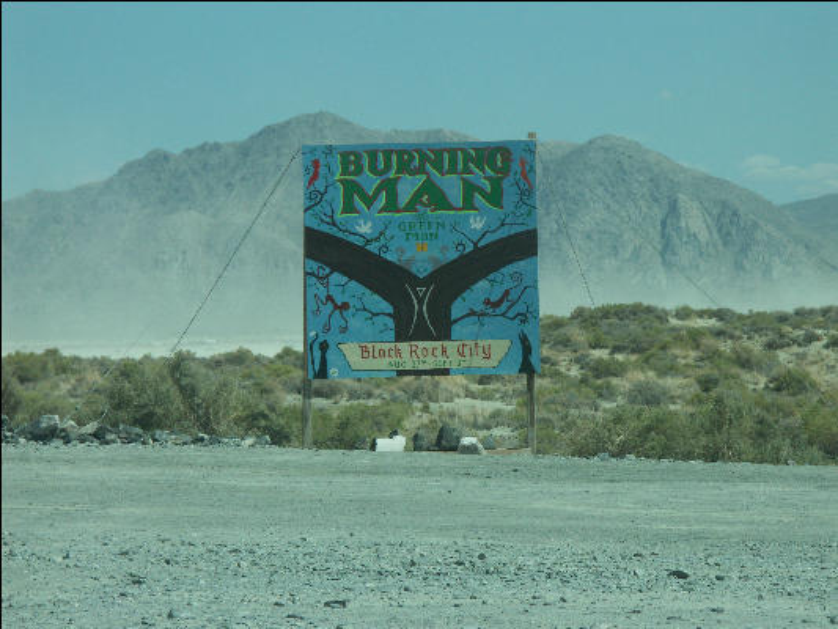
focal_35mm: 199
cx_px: 419
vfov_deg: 7.5
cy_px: 314
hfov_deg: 9.9
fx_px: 4819
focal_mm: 50.27
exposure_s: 1/640
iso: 100
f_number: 7.1
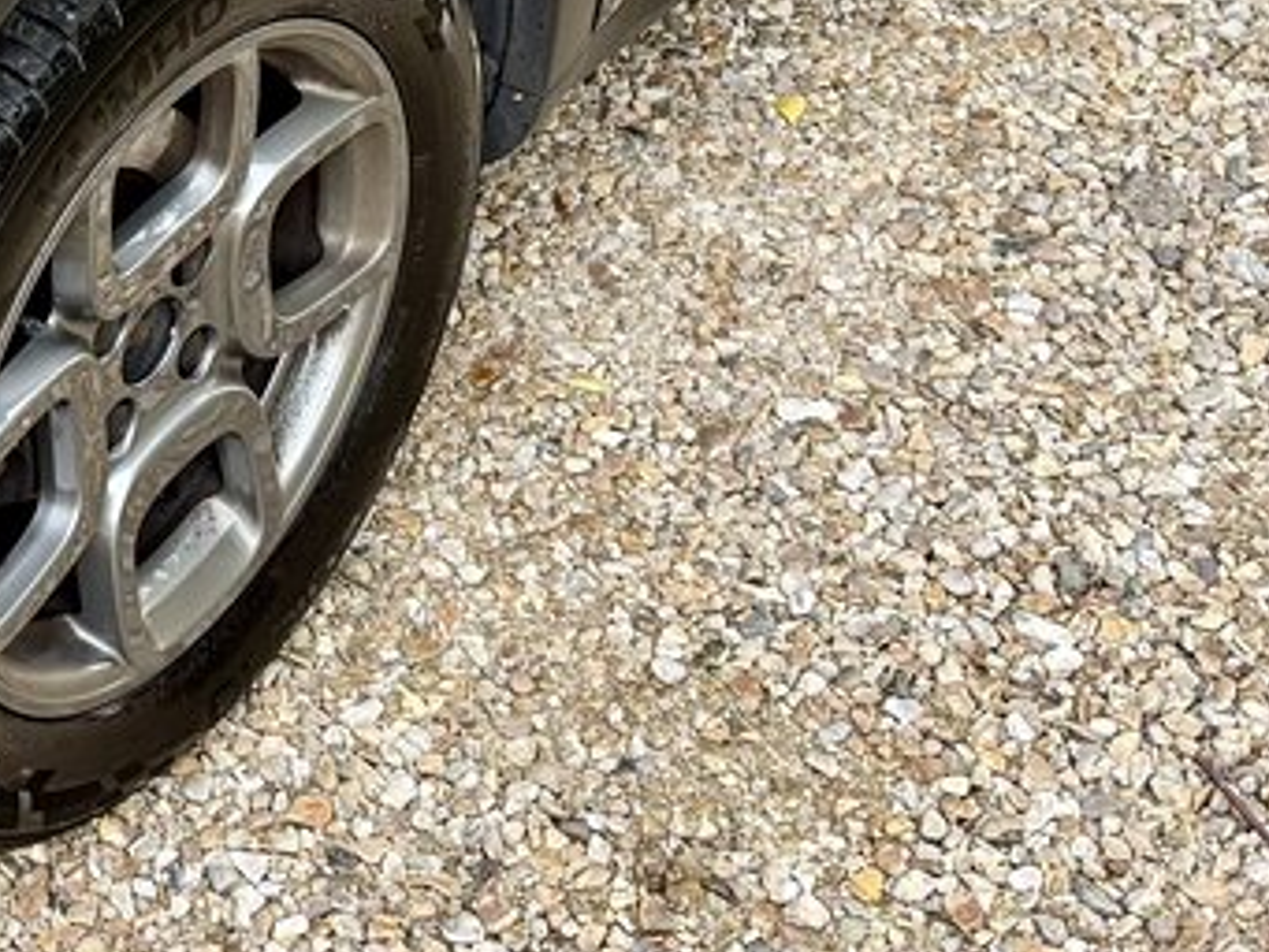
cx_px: -22
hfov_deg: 21.0
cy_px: -390
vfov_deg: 15.4
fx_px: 3301
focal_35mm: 90
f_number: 1.78
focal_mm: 6.76
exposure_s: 1/121
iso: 160
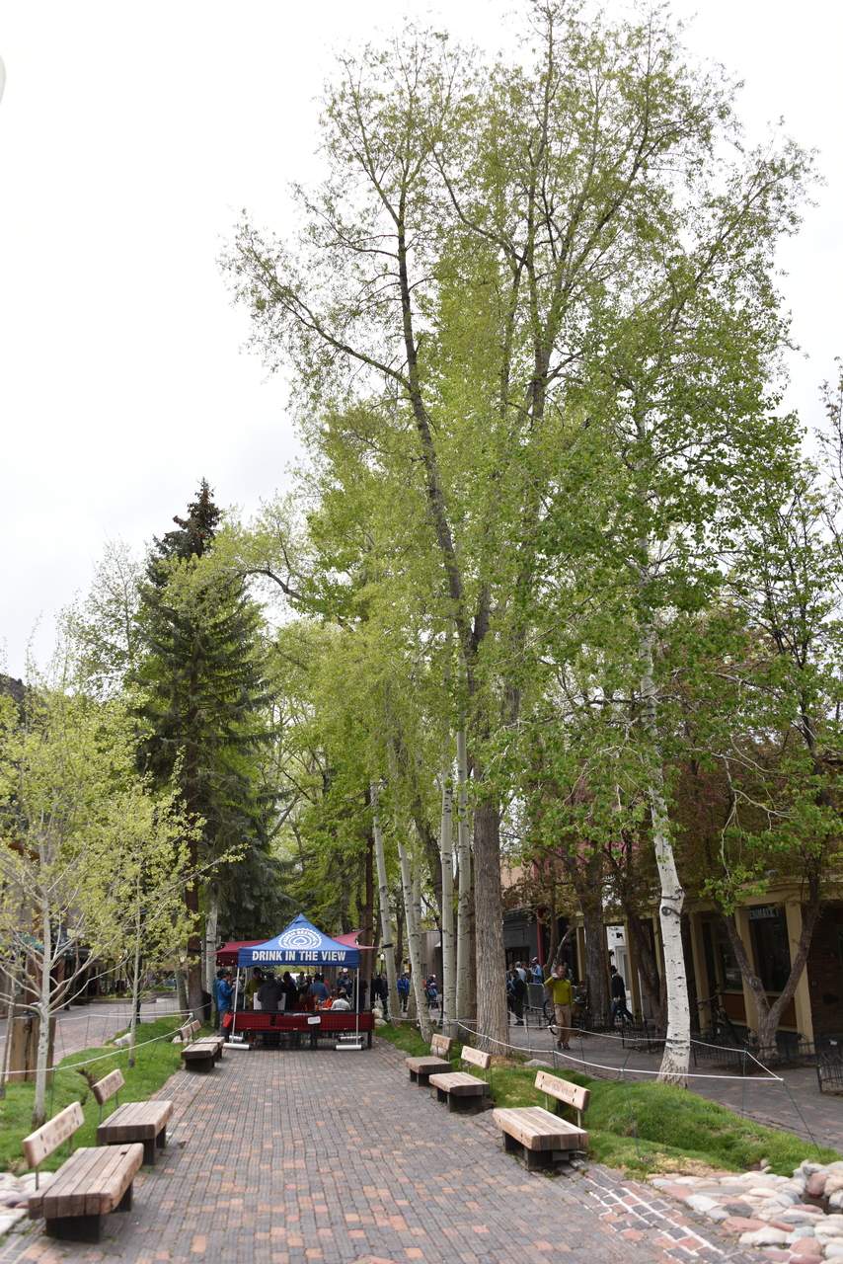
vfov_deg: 65.5
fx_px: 983
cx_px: 422
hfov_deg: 46.4
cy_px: 632
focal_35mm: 28
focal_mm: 28
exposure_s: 1/160
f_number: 6.3
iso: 100
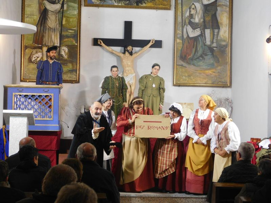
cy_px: 102
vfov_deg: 20.7
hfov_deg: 27.4
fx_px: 556
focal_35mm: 71
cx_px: 136
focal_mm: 12.6
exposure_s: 1/15
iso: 400
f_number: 4.3
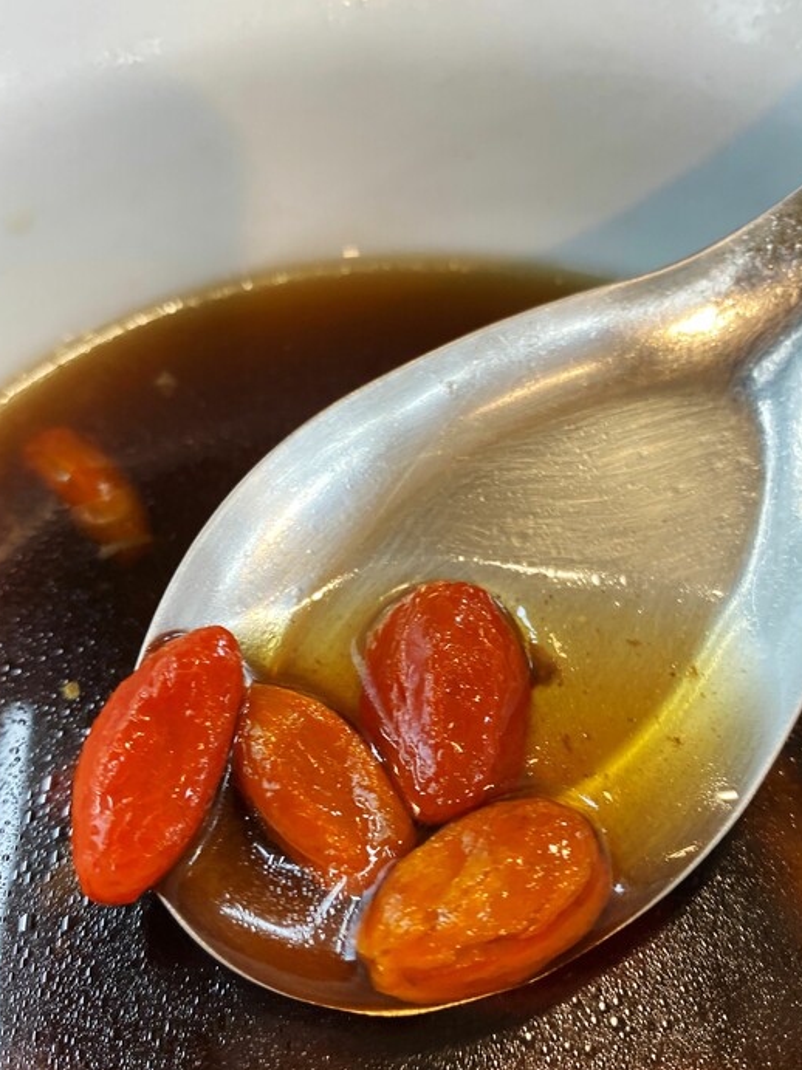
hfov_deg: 44.1
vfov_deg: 56.6
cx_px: 399
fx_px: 989
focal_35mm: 32
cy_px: 607
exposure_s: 1/60
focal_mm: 4.25
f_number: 1.8
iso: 160
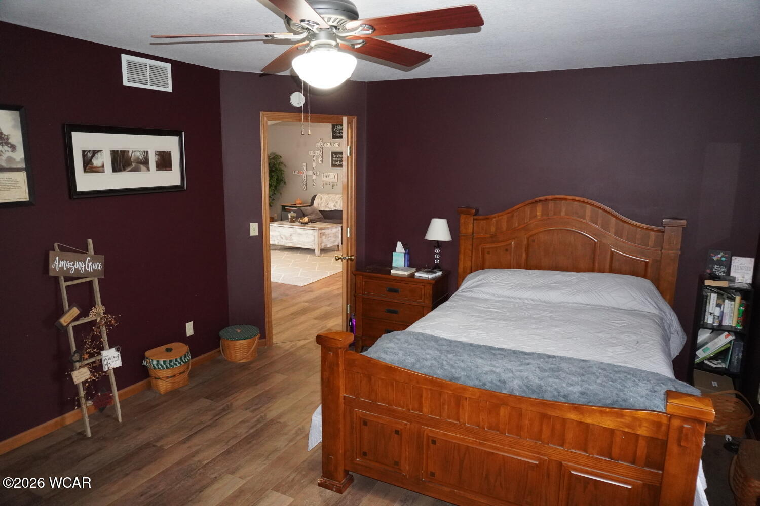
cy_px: 253
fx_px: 507
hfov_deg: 73.7
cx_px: 380
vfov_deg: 53.1
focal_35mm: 24
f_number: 3.5
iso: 3200
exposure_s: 1/80
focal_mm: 16
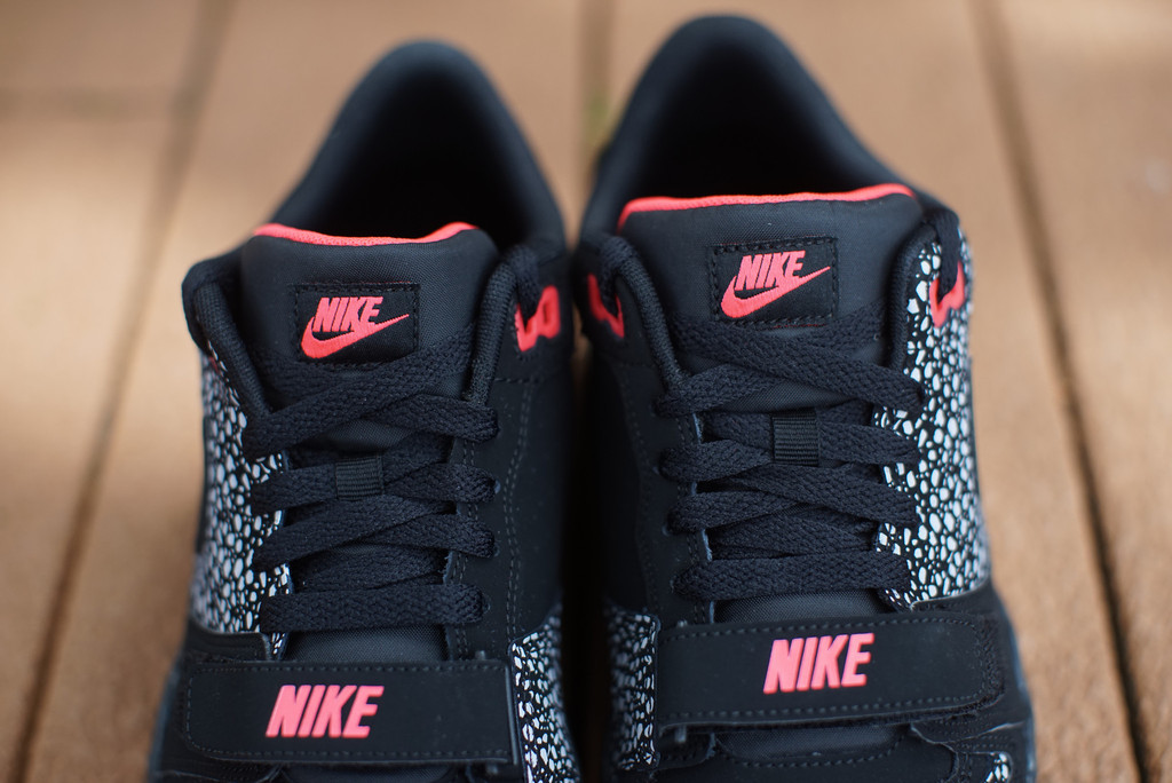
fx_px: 1629
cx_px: 586
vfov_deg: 27.0
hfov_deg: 39.6
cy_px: 392
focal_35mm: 50
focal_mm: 50
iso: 500
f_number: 2.5
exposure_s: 1/2500
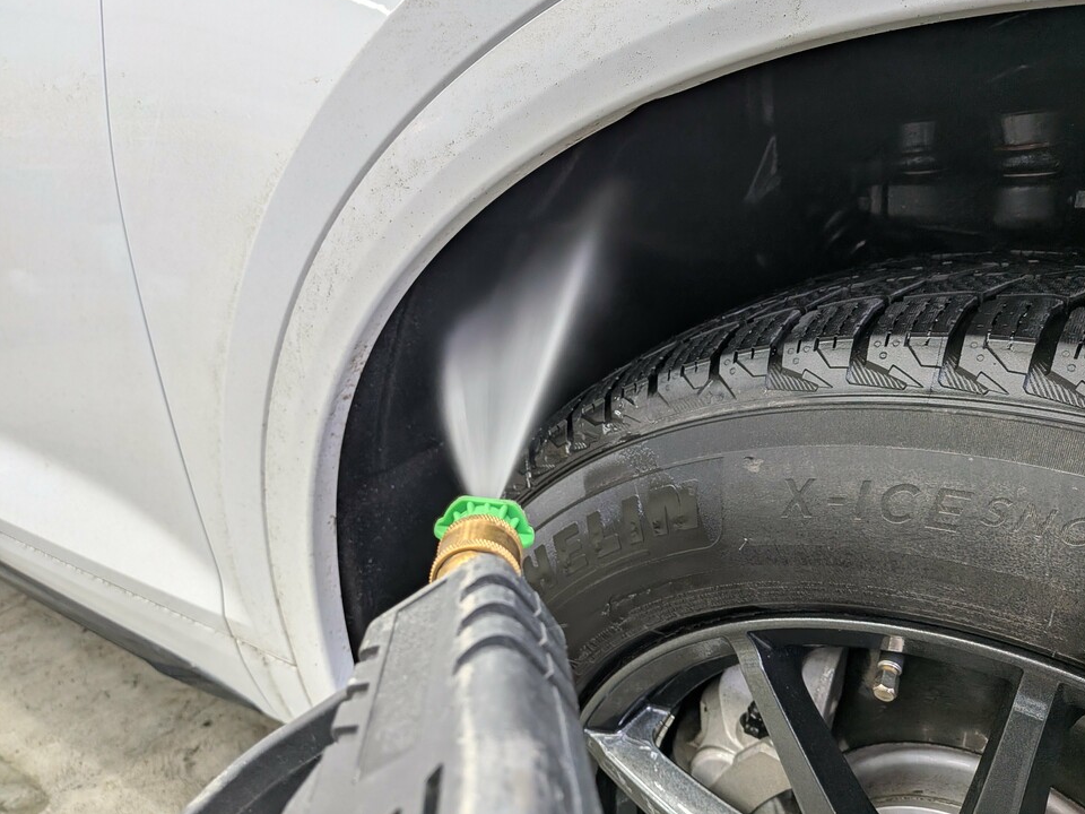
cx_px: 563
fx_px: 784
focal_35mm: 25
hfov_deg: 69.4
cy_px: 393
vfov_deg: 54.9
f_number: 1.7
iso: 27
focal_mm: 4.53
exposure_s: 1/152
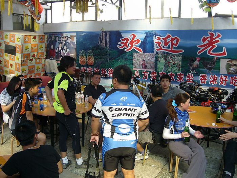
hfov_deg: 51.4
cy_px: 89
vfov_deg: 39.7
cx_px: 118
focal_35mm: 36
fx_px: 246
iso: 80
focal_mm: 4.6
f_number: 2.8
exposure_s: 1/60
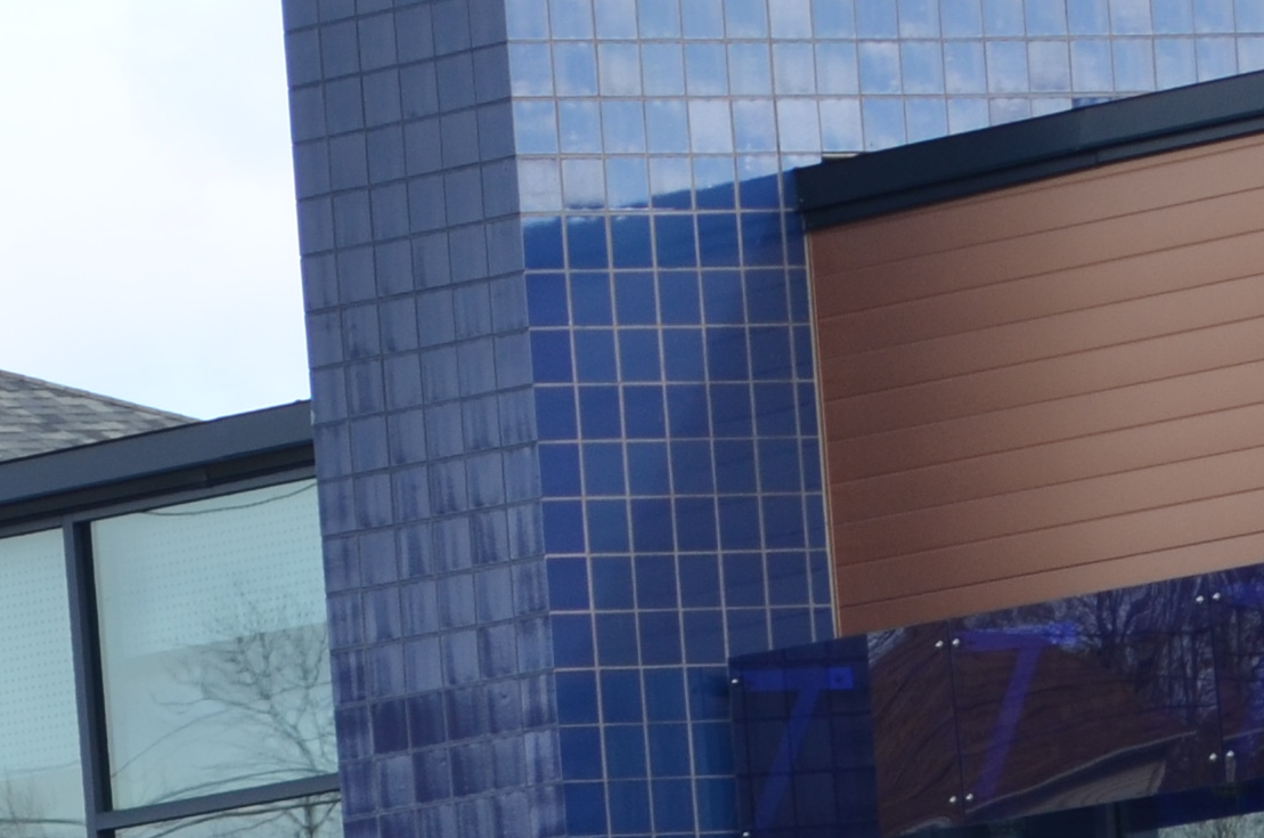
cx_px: -682
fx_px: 21483
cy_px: 1733
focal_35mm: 613
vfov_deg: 2.2
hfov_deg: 3.4
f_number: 7.1
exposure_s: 1/200
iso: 200
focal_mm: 92
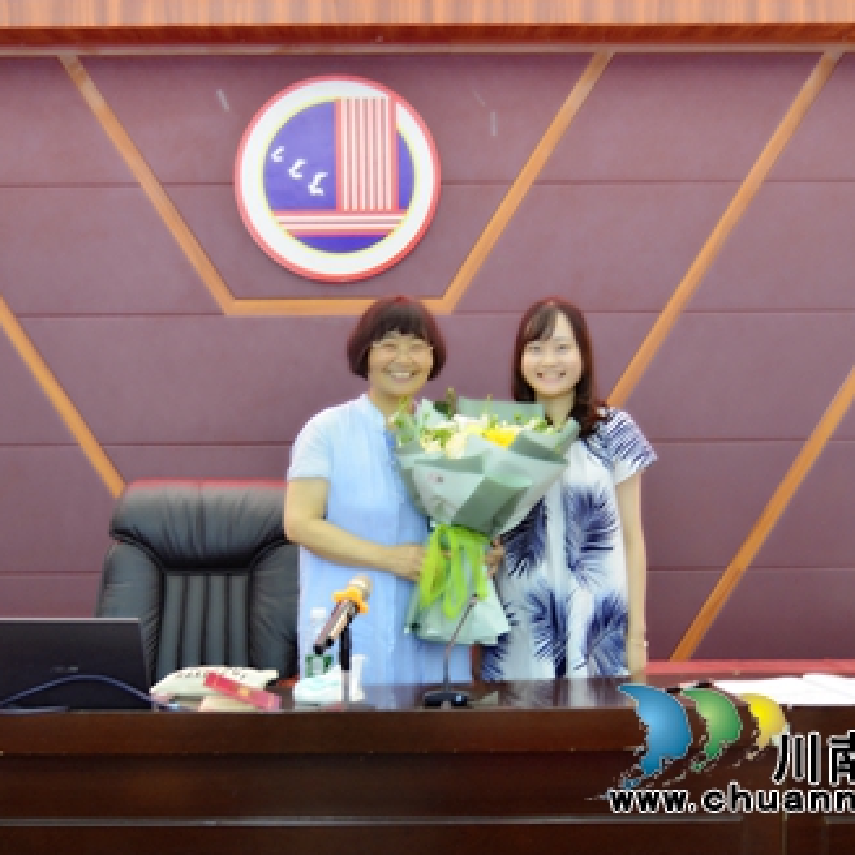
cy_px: 428
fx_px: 1593
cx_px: 425
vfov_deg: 30.0
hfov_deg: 30.0
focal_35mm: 57
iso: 1600
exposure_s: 1/15
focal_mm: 44
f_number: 4
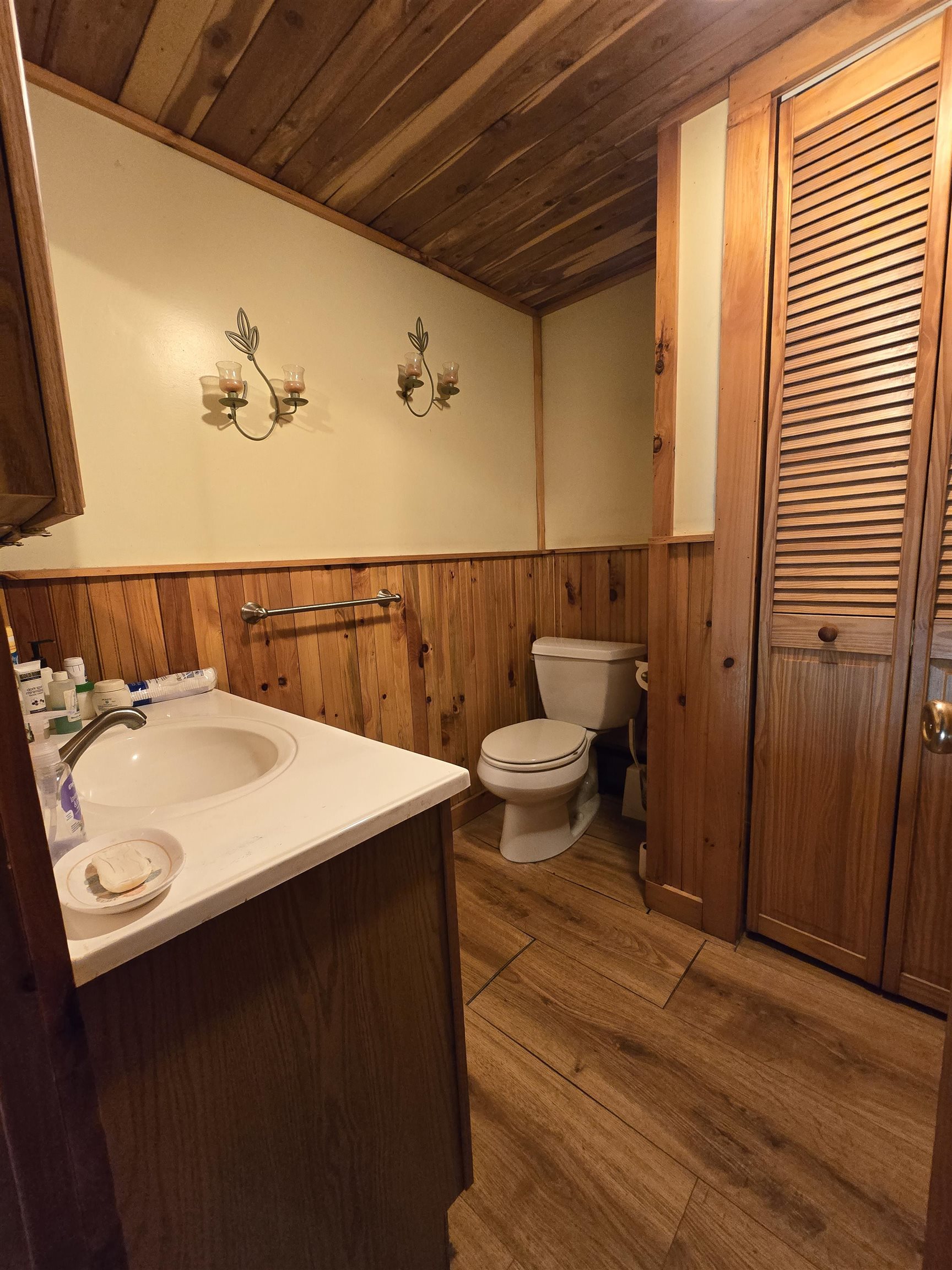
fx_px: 477
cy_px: 635
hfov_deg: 89.9
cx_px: 476
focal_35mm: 13
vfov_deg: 106.2
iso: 1000
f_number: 2.2
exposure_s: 1/60
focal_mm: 2.2
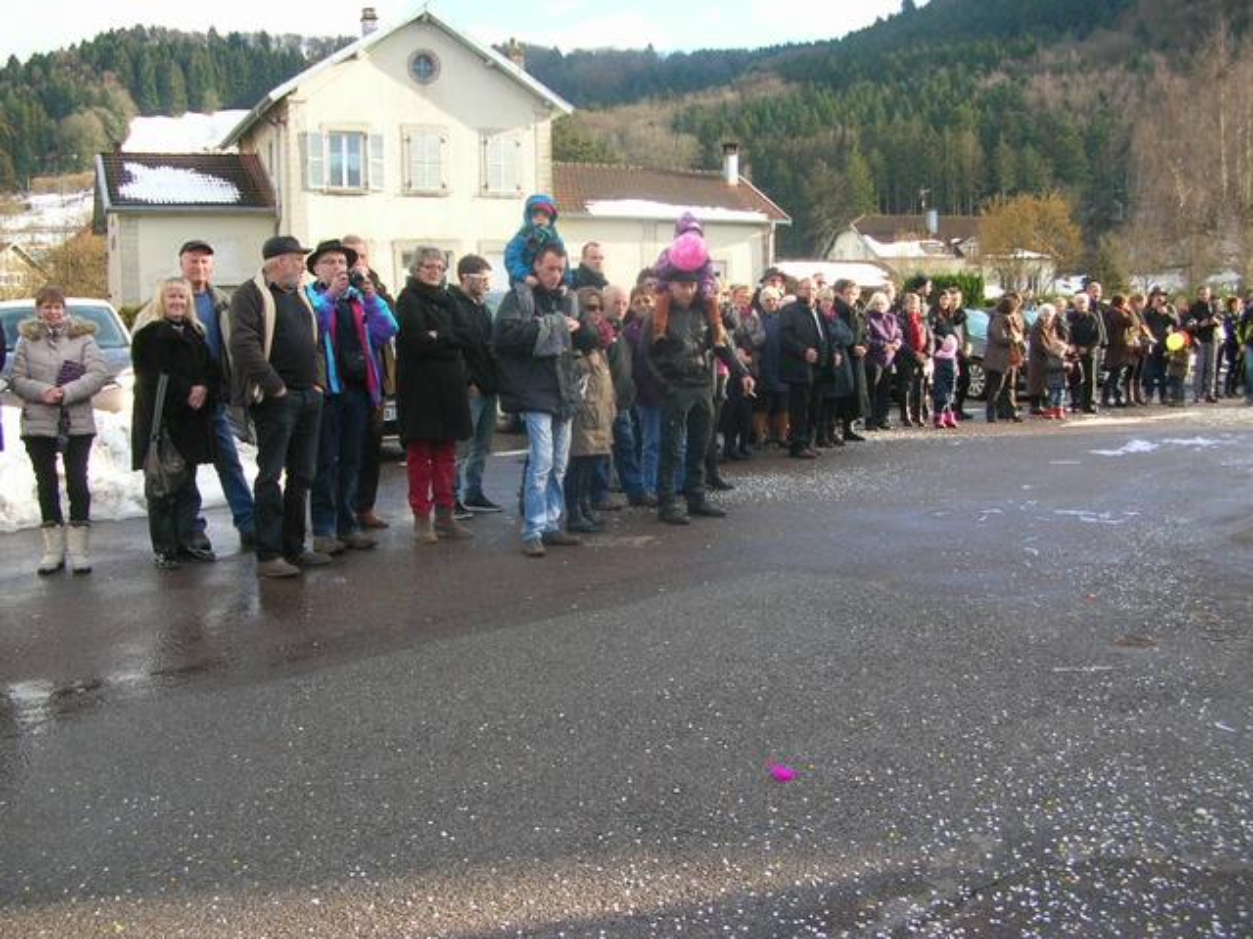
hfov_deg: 52.6
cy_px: 470
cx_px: 626
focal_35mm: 35
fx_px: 1267
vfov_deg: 40.7
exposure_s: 1/240
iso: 50
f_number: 2.8
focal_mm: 5.8
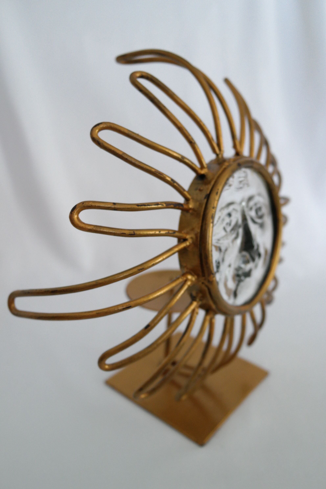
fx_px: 407
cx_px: 163
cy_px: 244
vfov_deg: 61.9
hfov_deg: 43.6
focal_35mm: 30
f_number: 3.5
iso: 800
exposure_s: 1/50
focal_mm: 20
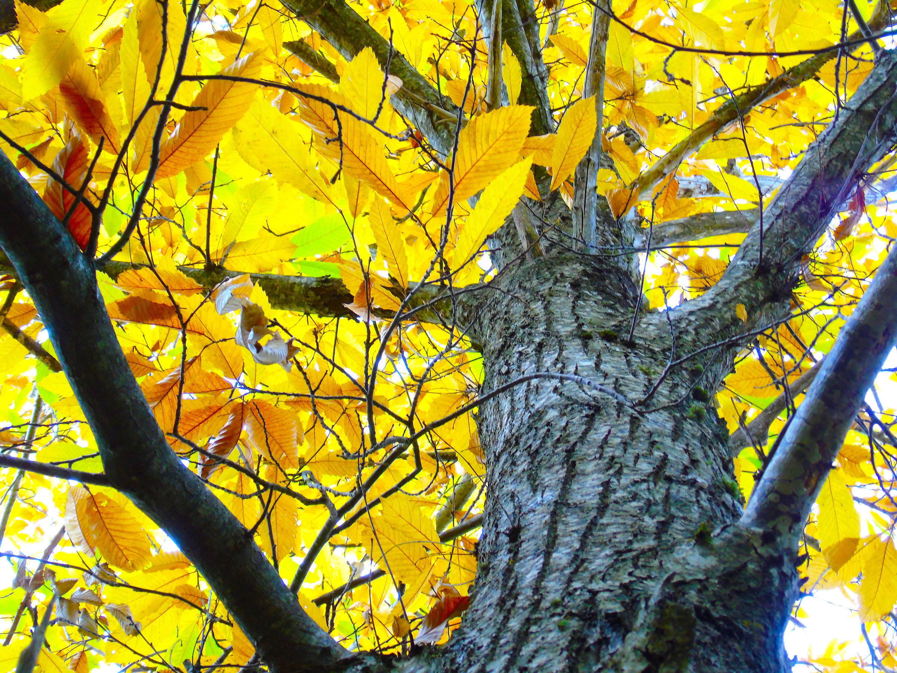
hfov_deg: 27.4
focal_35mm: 71
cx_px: 448
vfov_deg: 20.7
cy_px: 336
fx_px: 1840
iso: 200
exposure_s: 1/60
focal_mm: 13
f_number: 4.7
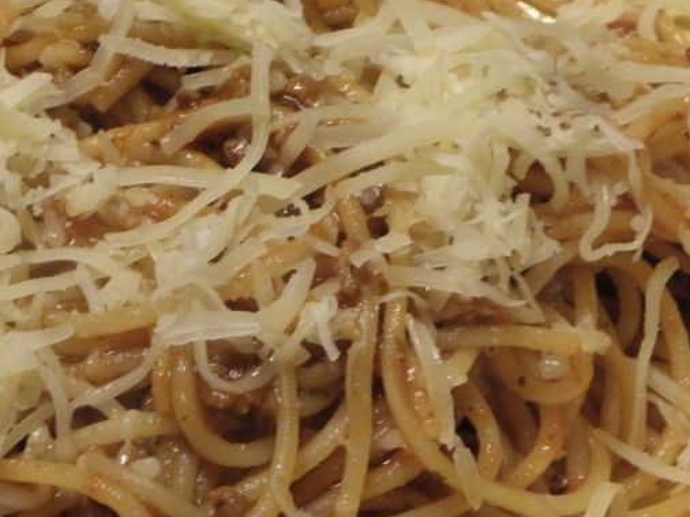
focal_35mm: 166
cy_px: 267
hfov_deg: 11.9
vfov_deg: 8.9
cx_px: 229
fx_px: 3307
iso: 125
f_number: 4
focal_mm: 14.68
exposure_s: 1/10
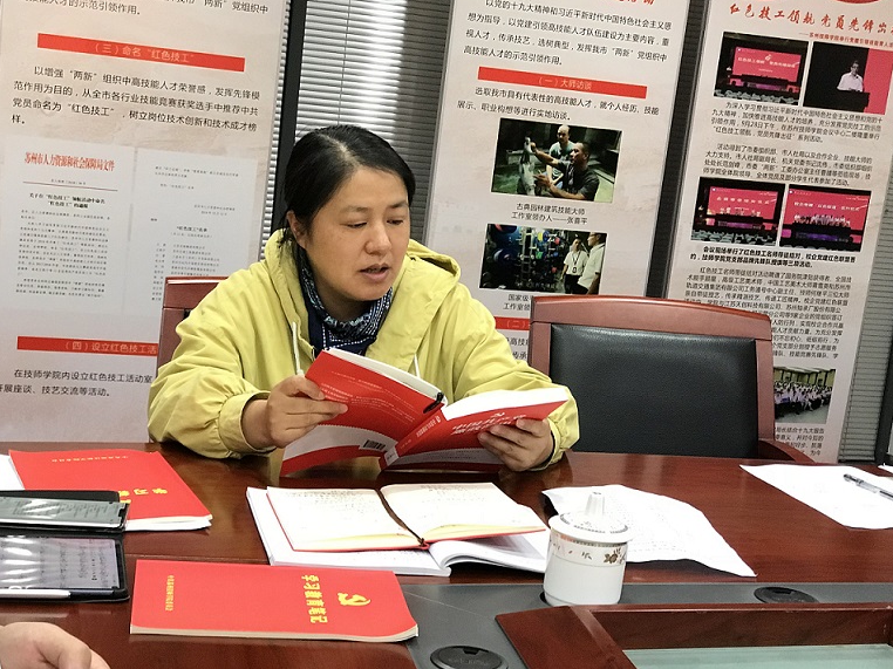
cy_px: 337
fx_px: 1496
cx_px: 453
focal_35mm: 58
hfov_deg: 33.2
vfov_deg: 25.2
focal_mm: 6.6
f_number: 2.8
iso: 500
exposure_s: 1/50
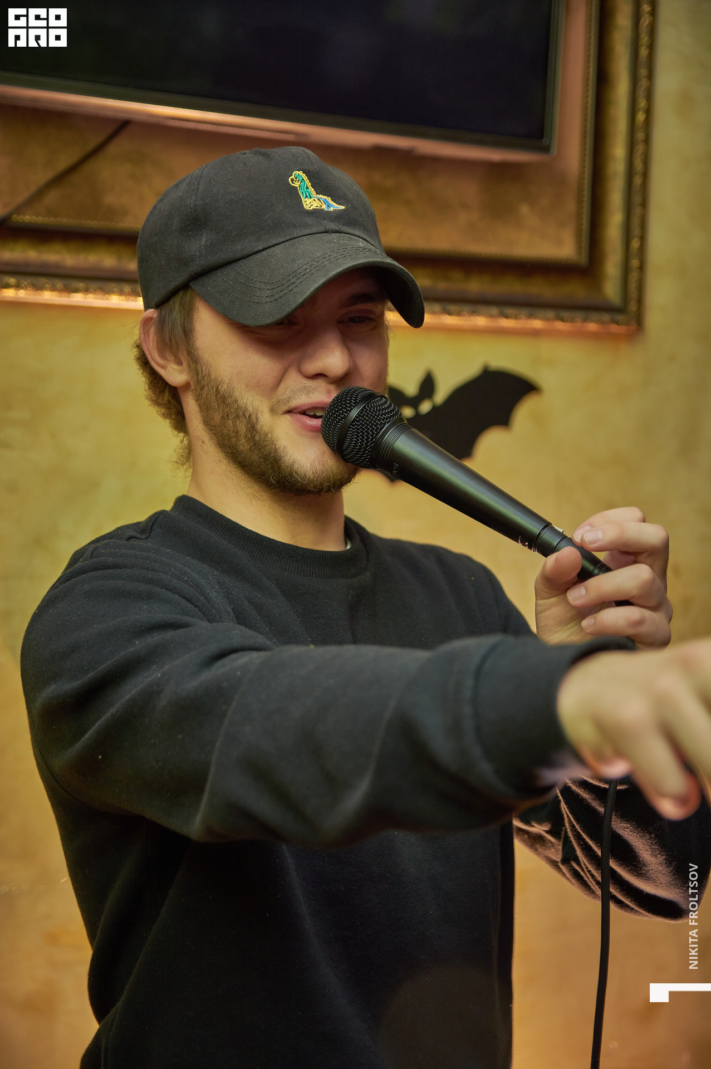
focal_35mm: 75
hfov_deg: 18.2
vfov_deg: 27.0
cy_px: 534
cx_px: 356
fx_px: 2225
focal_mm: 50
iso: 500
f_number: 2.8
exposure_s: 1/100
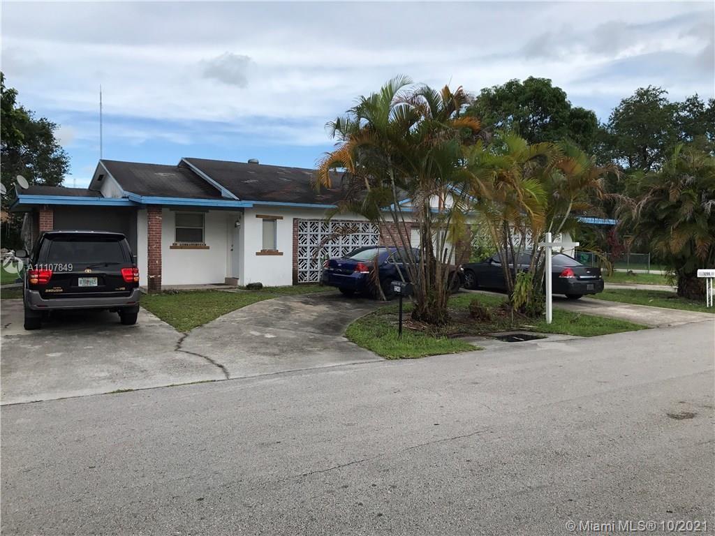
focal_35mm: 28
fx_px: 578
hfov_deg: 63.4
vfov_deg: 49.7
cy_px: 268
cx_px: 358
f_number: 1.8
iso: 20
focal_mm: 3.99
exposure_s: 1/1350
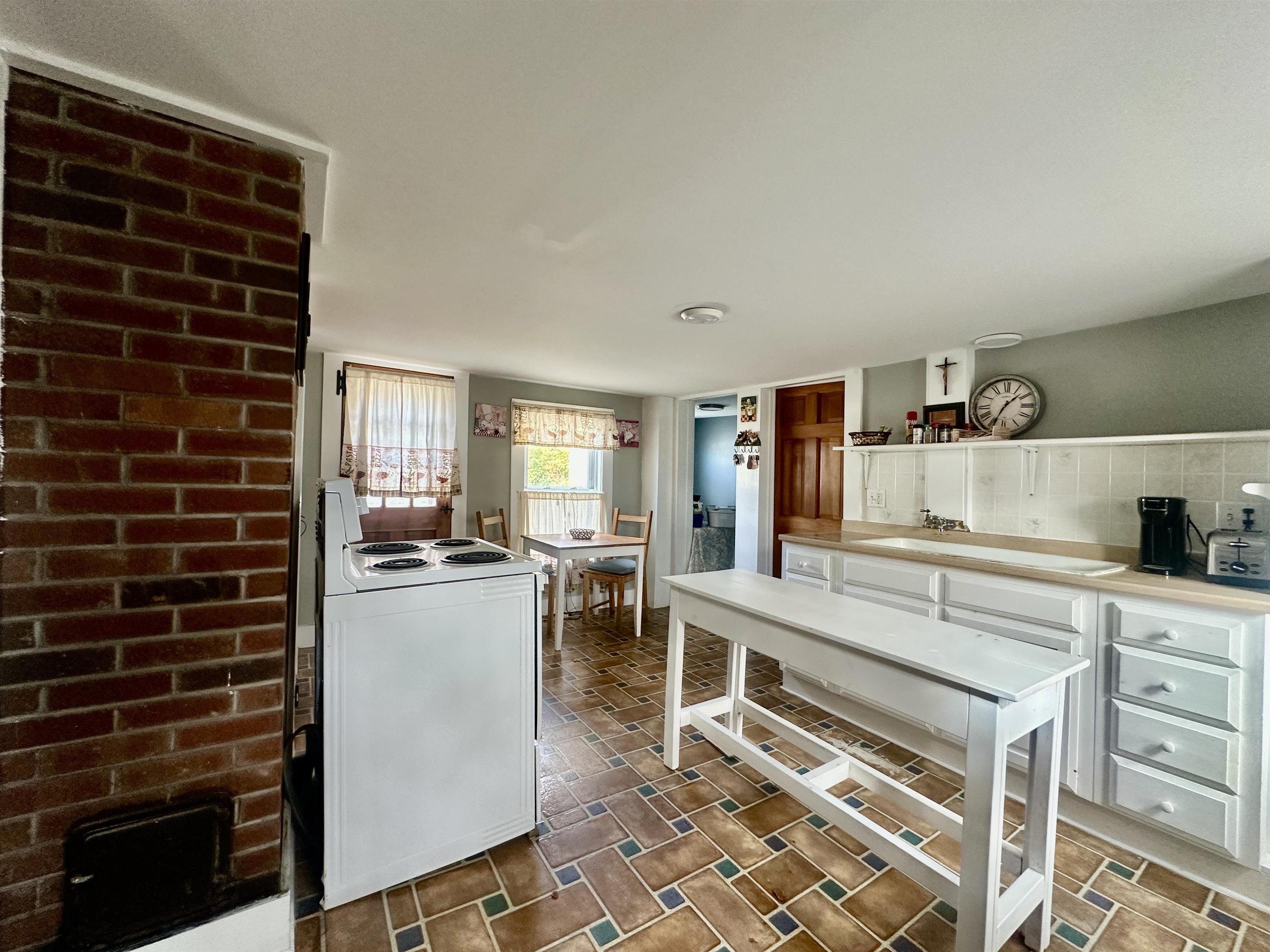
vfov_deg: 85.7
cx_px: 635
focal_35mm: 14
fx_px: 514
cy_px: 476
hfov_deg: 102.1
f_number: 2.2
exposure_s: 1/99
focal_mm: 2.22
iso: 250
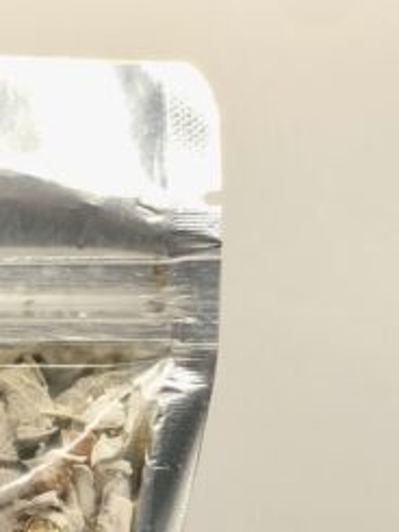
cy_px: 812
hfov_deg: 8.5
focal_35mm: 170
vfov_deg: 11.1
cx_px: -200
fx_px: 2610
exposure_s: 1/100
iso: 20
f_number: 2.4
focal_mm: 6
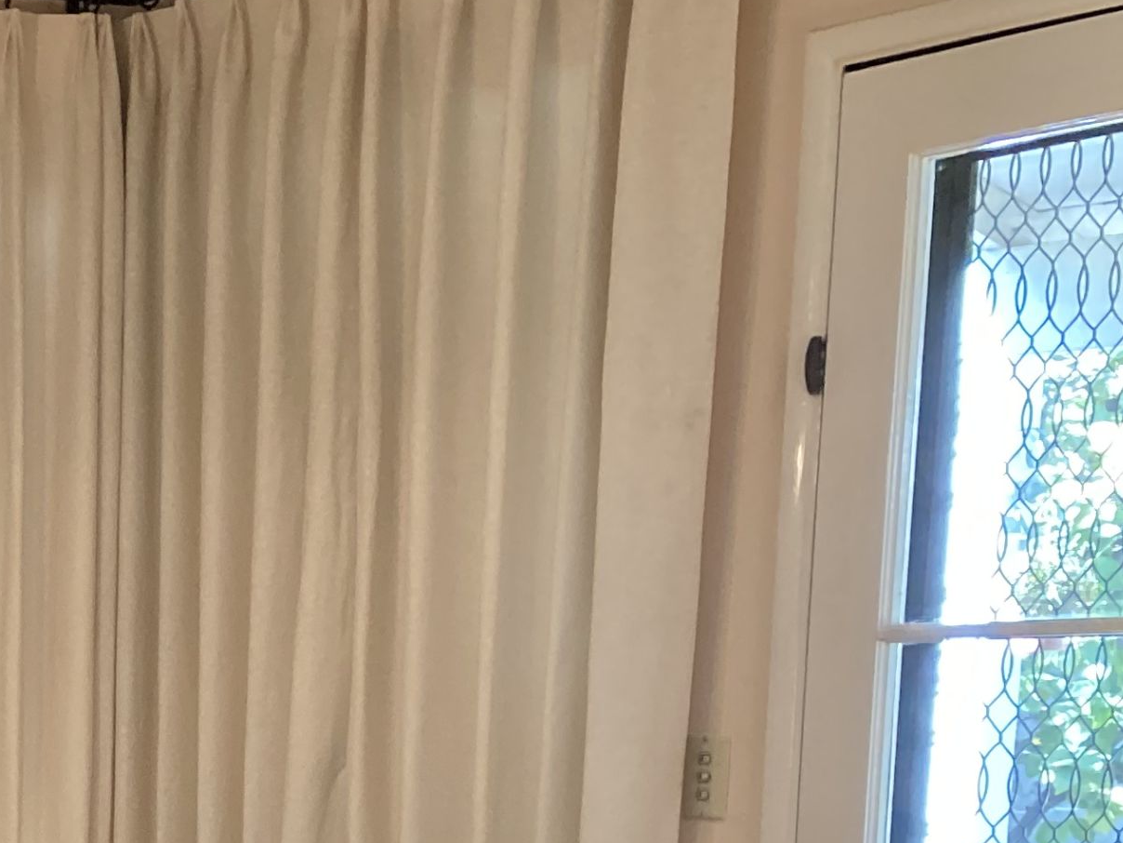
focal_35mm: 89
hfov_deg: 19.3
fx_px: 2887
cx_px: -556
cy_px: 1238
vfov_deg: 15.4
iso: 250
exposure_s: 1/60
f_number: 1.8
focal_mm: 3.99
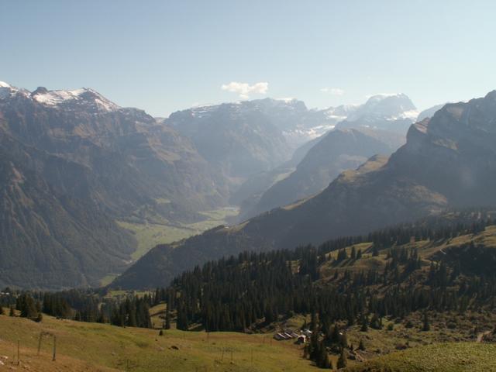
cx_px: 248
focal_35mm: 35
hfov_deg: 52.6
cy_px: 186
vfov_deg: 40.7
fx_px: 502
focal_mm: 5.86
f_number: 8
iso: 50
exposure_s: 1/160
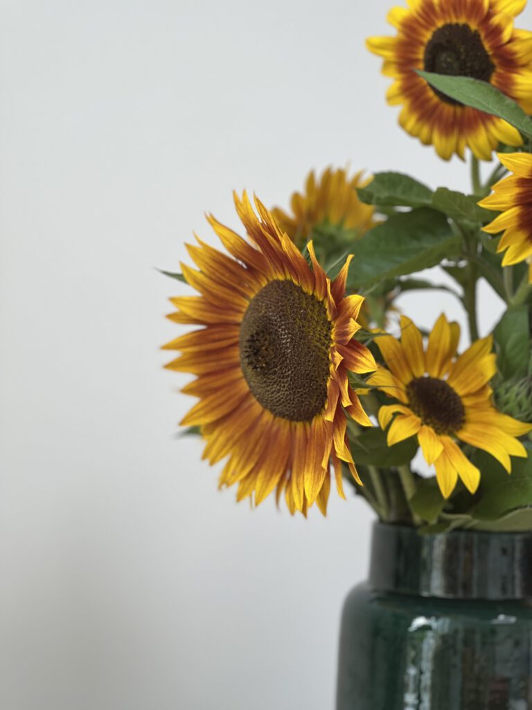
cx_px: 266
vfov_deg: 25.3
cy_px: 355
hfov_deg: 19.1
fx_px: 1578
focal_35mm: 77
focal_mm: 9
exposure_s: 1/121
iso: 80
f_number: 2.8
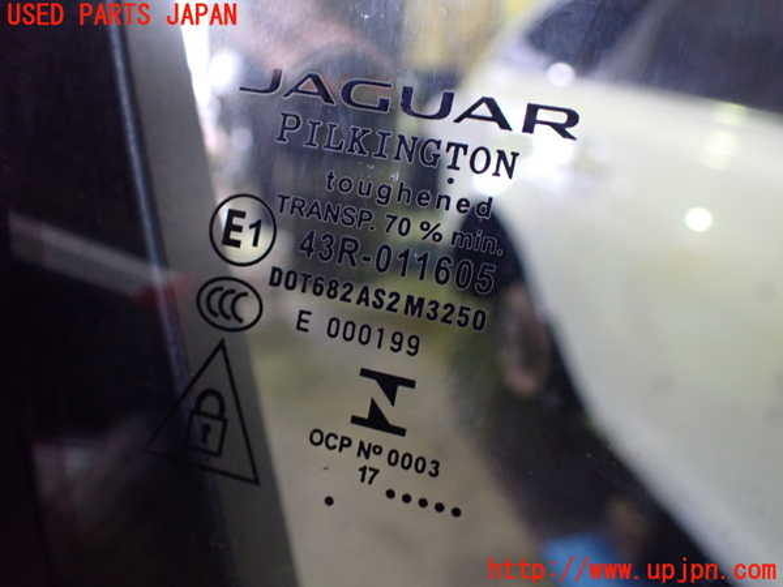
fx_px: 679
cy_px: 294
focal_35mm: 30
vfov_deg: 46.8
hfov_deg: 60.0
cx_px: 392
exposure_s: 1/30
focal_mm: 5.4
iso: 1000
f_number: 2.3
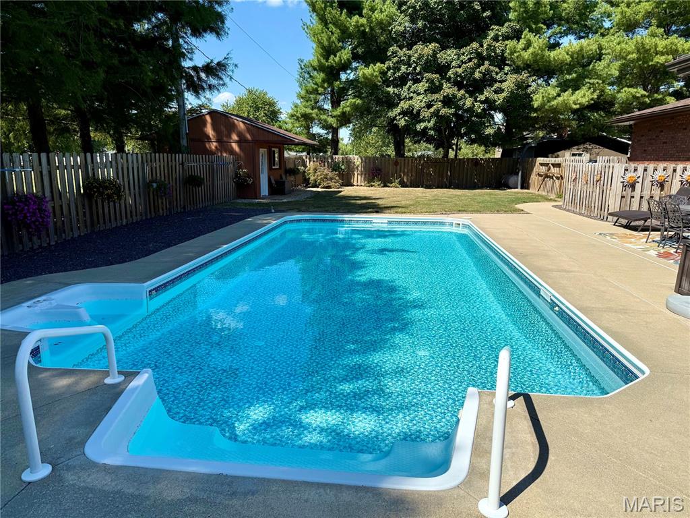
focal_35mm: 24
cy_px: 259
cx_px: 345
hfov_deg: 71.6
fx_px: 478
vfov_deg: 56.8
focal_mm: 6.76
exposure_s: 1/4975
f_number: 1.78
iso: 80
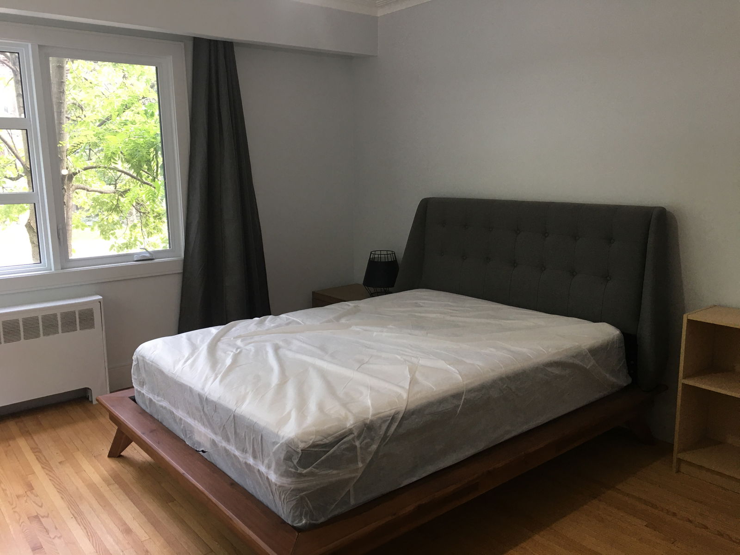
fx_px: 620
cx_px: 370
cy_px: 278
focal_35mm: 29
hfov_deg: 61.7
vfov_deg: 48.2
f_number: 2.2
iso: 32
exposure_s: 1/15
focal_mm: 4.15
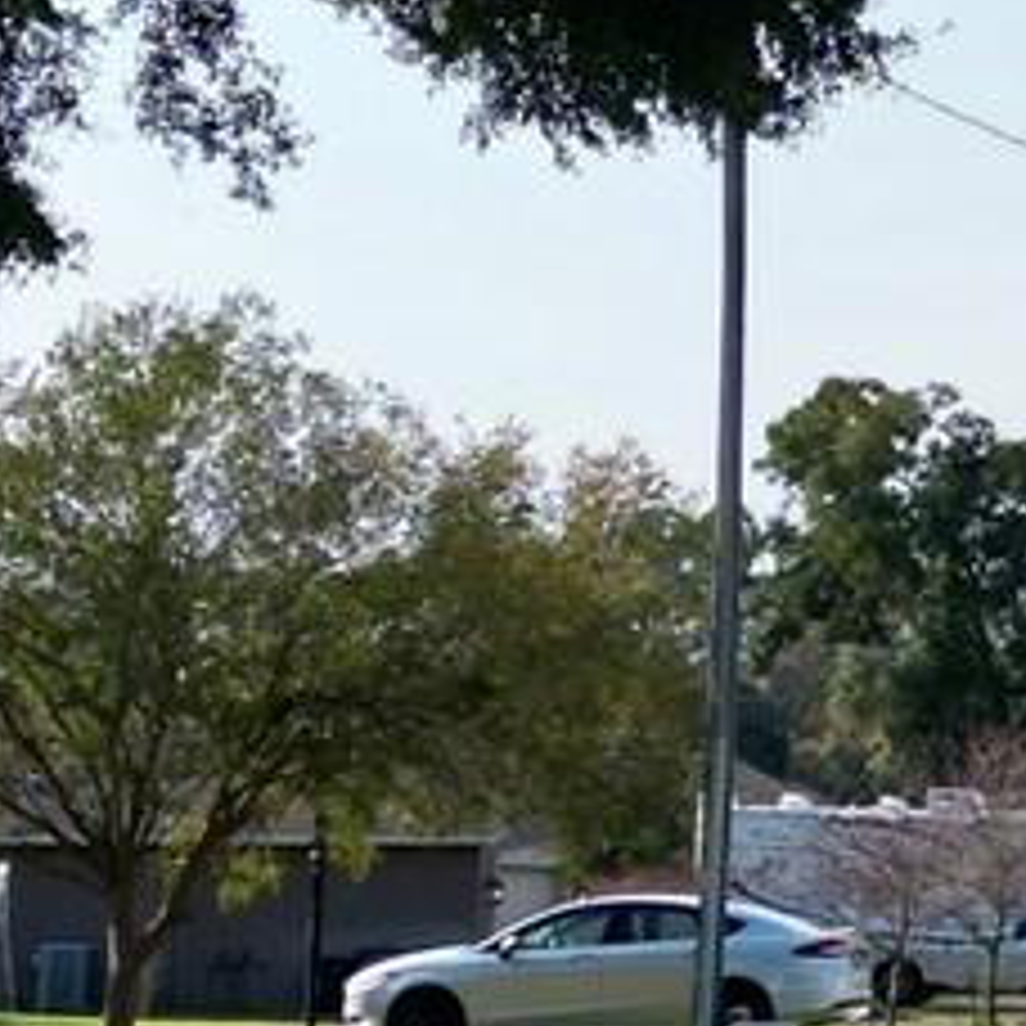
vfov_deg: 11.6
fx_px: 4996
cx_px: 1755
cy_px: -54
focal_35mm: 149
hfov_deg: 11.1
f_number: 1.7
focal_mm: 6.72
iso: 200
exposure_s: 1/5000
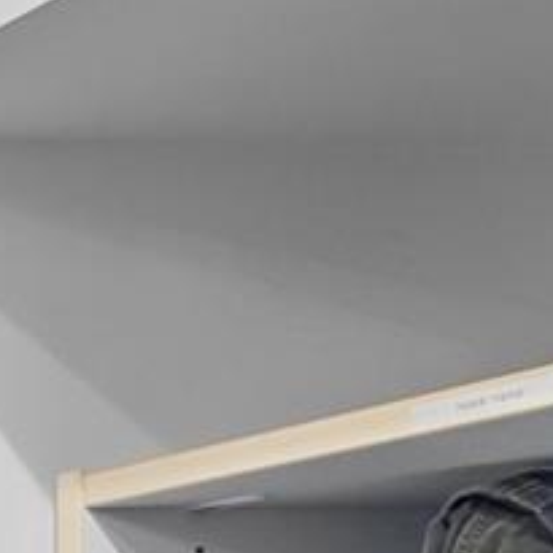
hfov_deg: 8.8
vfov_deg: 13.5
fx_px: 2151
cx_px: -1484
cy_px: 927
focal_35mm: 119
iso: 250
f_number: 9
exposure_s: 1/2
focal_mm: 14
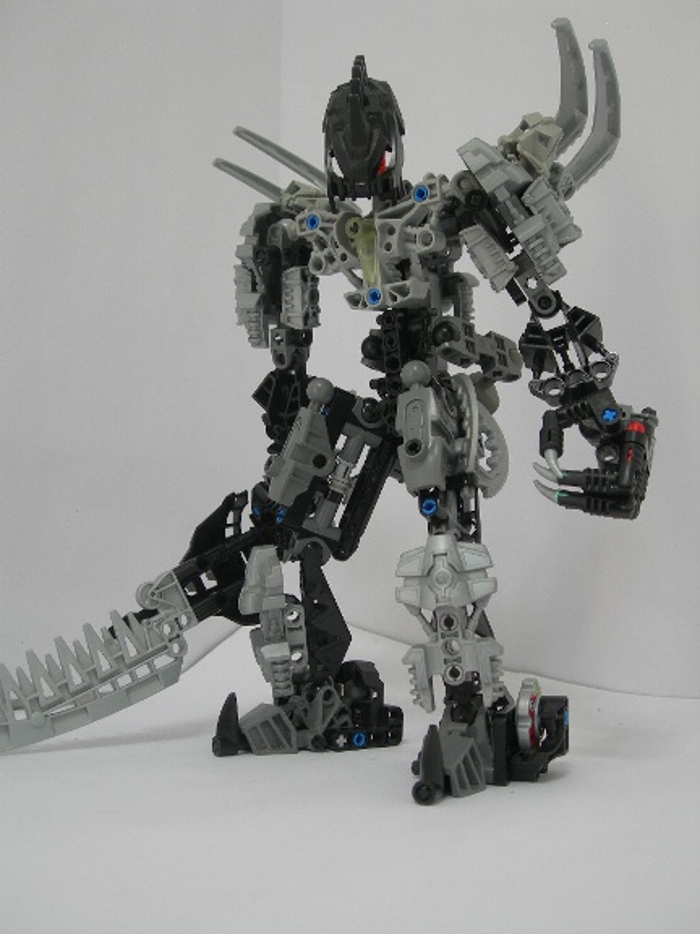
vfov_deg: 45.8
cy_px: 467
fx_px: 1105
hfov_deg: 35.1
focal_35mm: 41
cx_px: 350
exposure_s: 1/22.4
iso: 50
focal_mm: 8.5
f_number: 2.9
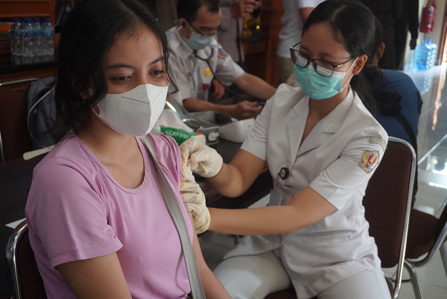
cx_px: 224
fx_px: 596
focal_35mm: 48
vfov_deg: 28.1
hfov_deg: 41.1
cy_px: 150
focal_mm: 32
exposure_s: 1/160
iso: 2500
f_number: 5
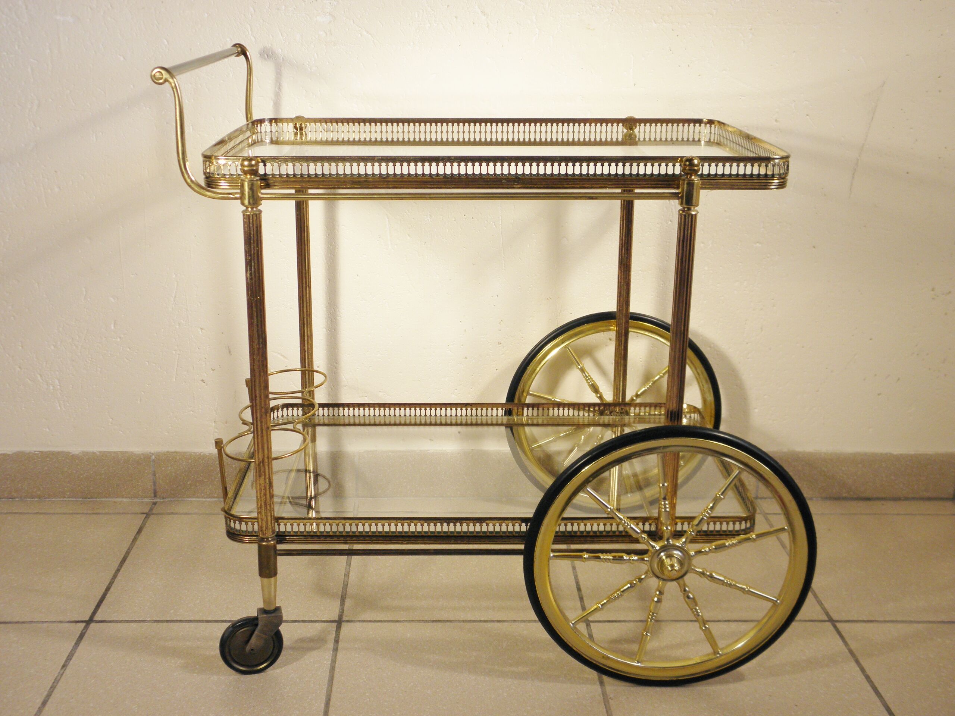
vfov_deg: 36.8
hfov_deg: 47.9
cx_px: 478
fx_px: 1076
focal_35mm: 39
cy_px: 358
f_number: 3.8
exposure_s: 1/40
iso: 125
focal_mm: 7.1
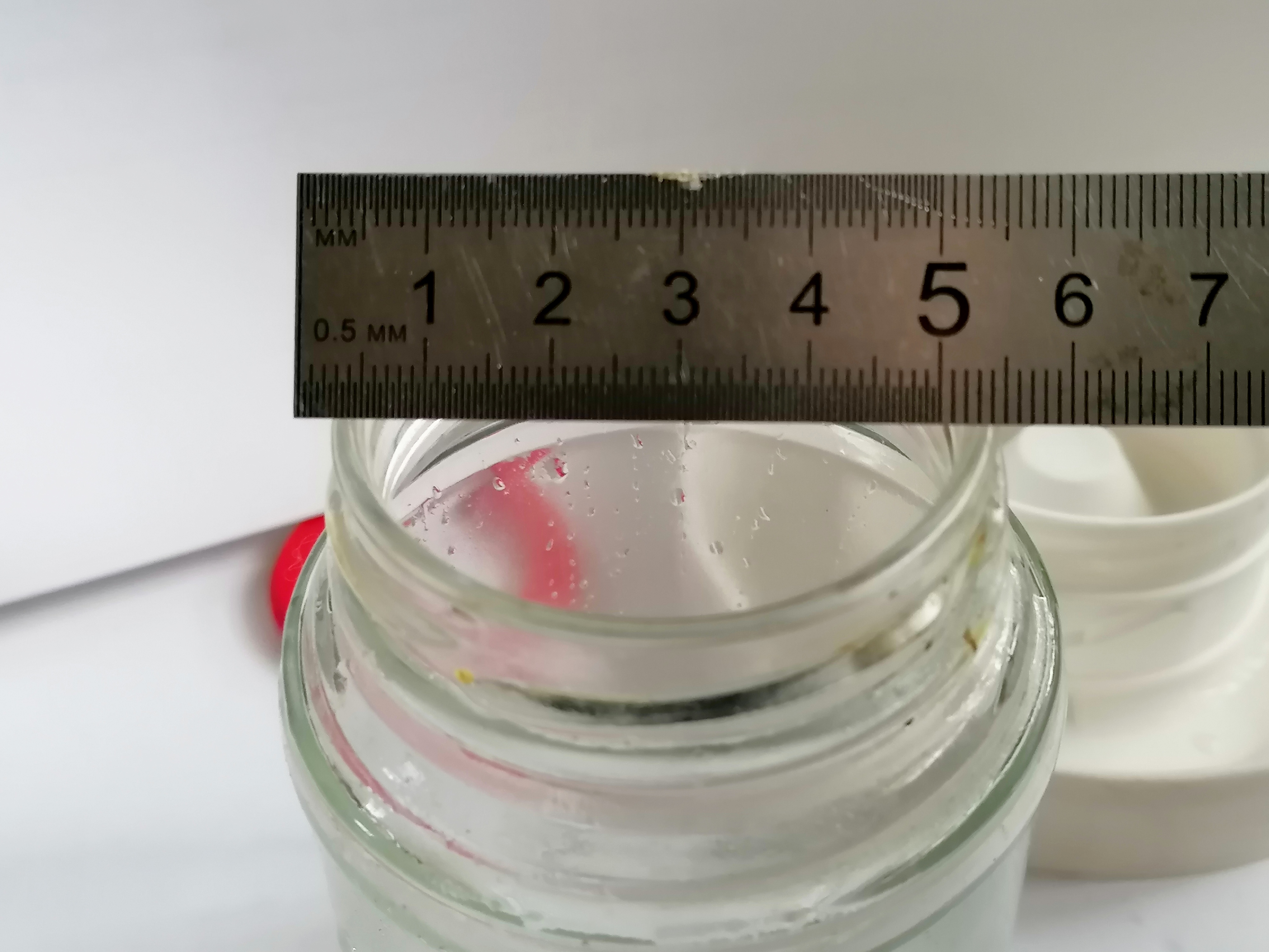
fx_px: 1650
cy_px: 476
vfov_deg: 32.2
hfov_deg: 42.1
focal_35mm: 45
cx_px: 634
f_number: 1.8
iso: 125
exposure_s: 1/33.3
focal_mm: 4.75
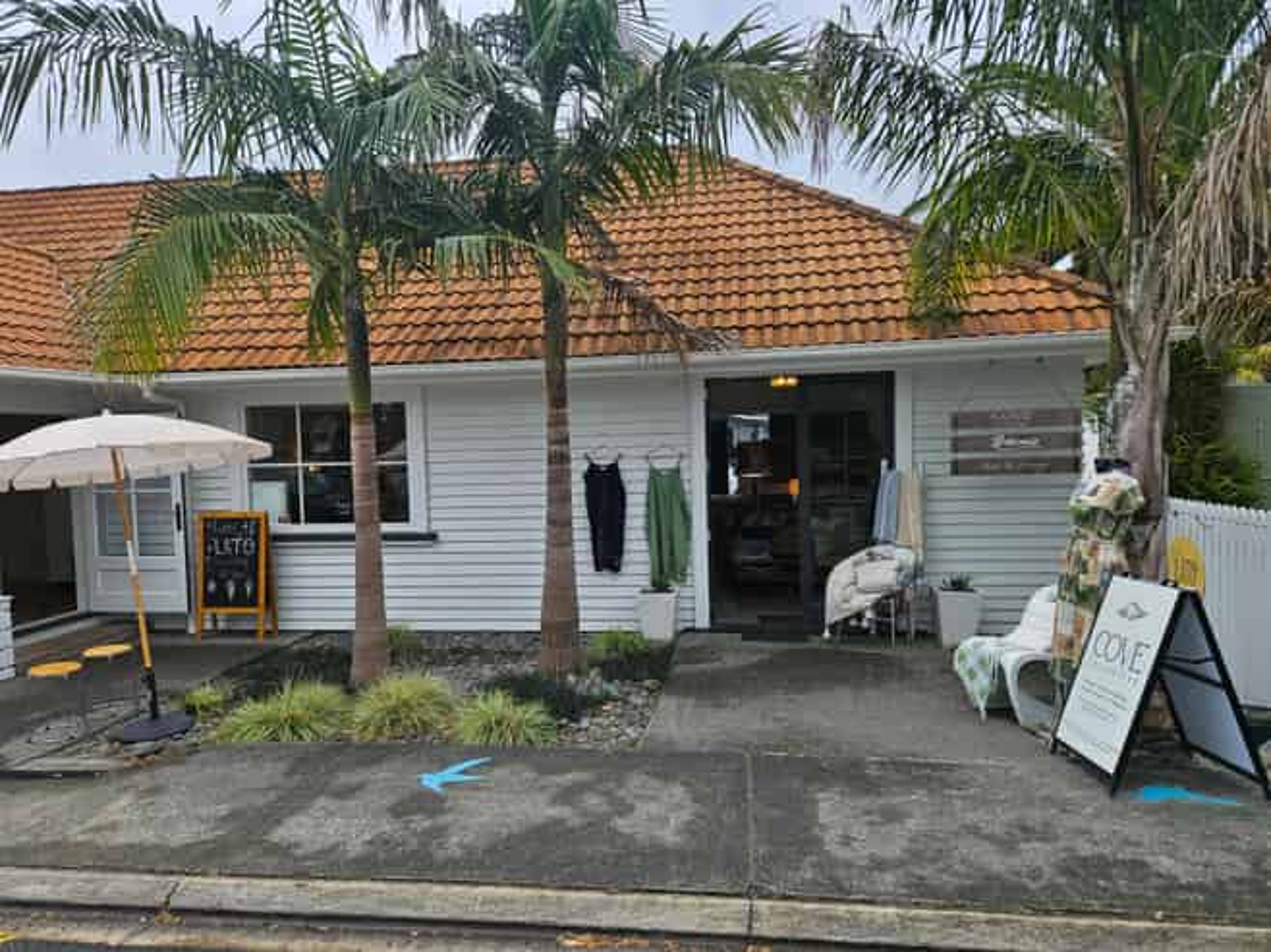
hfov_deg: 73.9
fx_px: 844
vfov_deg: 58.8
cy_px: 476
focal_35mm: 23
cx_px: 636
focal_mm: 5.4
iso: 100
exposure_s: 1/2000
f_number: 1.8
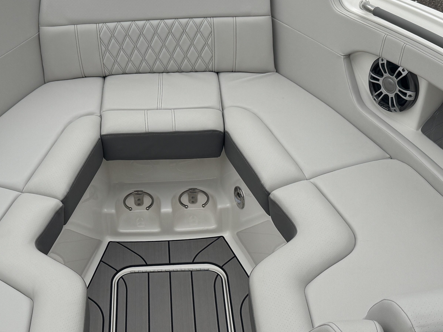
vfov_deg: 25.6
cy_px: 190
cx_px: 167
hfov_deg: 33.6
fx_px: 729
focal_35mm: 57
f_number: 1.78
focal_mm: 6.76
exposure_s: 1/4049
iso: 80
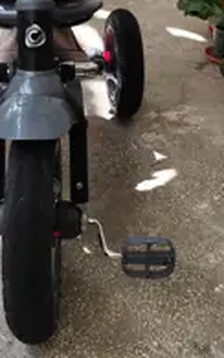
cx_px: 35
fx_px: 488
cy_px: 11
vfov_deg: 36.7
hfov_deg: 25.3
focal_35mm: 50
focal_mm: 6.19
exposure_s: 1/234
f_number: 1.65
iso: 50
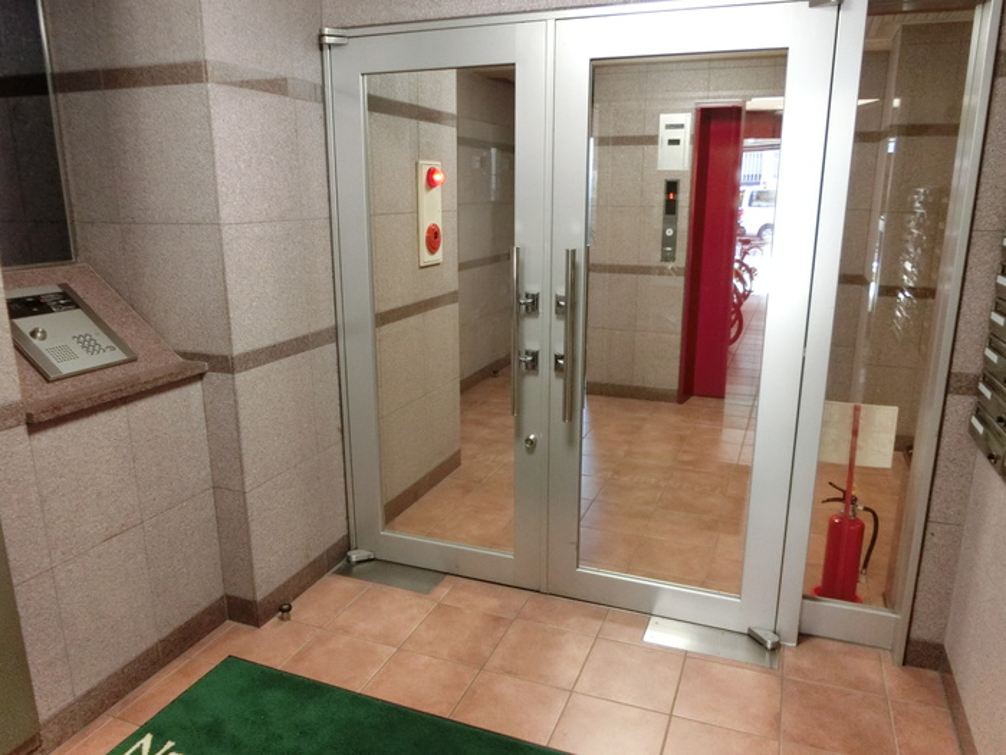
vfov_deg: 54.9
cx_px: 503
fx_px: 727
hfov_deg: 69.4
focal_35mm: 25
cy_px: 378
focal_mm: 4.5
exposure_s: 1/25
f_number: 3.5
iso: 500
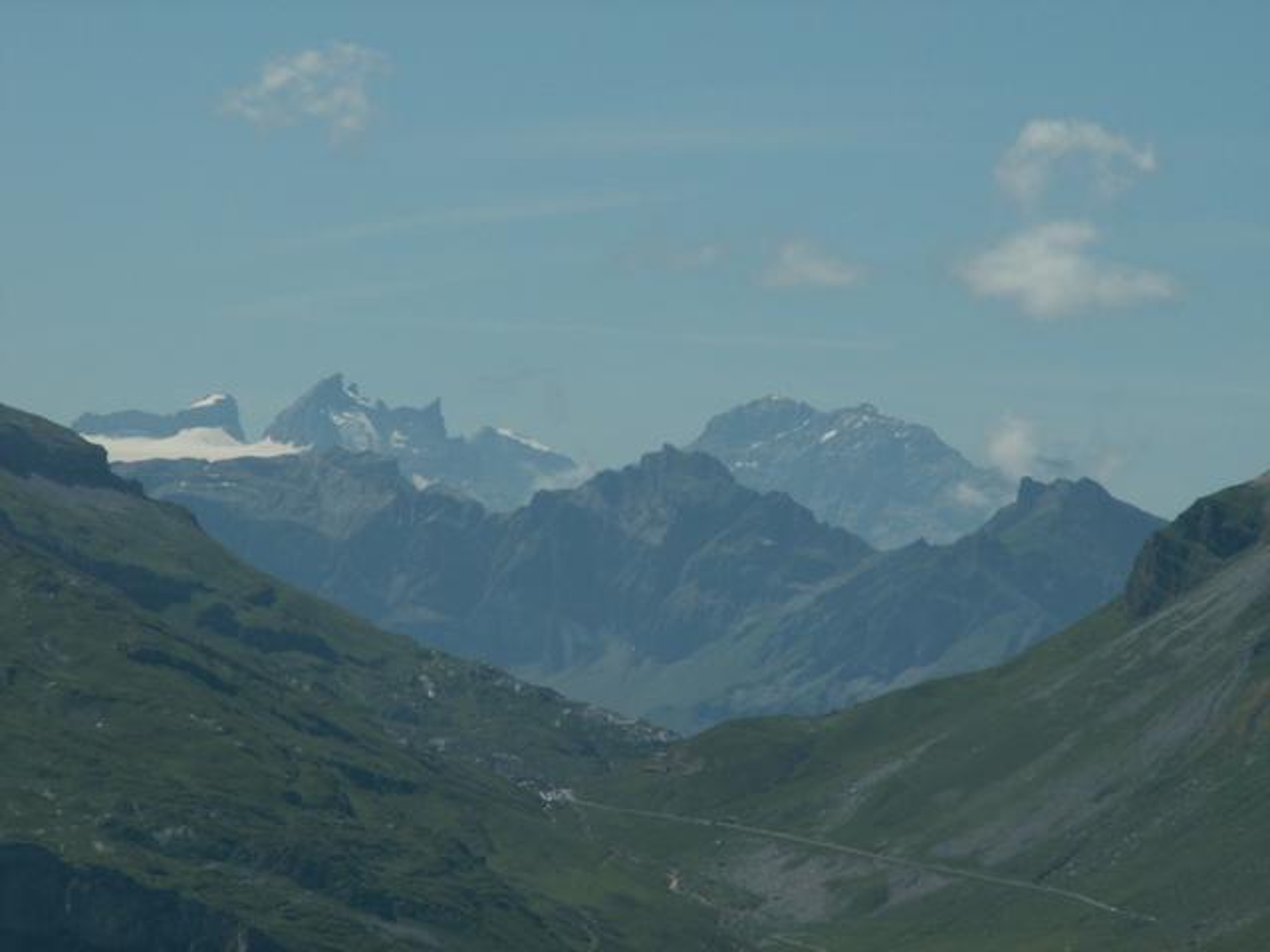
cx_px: 635
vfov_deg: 6.3
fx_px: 8695
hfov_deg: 8.4
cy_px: 476
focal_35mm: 237
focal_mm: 38.82
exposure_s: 1/320
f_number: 8
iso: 50
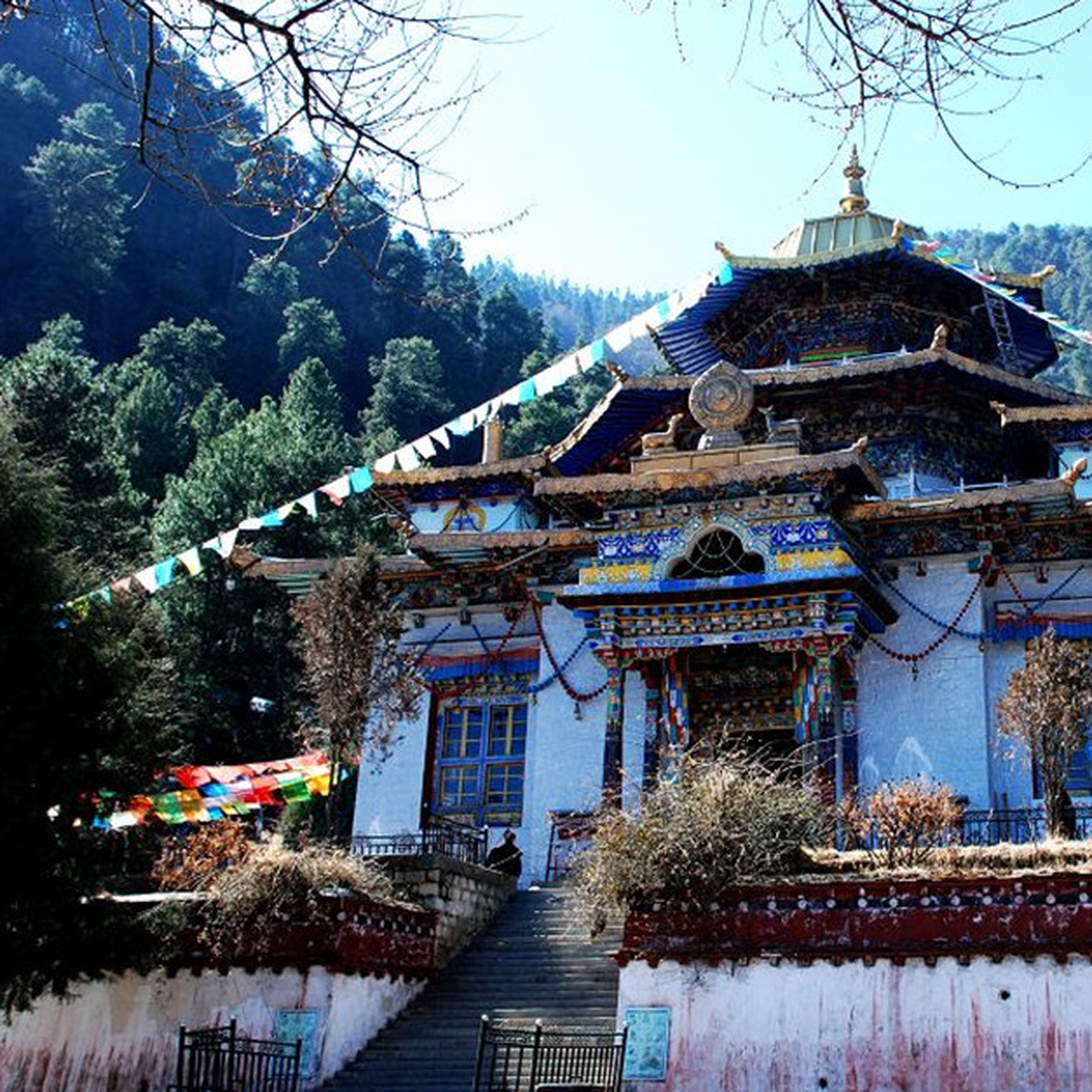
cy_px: 543
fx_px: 1535
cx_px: 802
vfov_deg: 39.2
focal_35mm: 43
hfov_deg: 38.3
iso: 200
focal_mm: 22
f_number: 7.1
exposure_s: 1/200
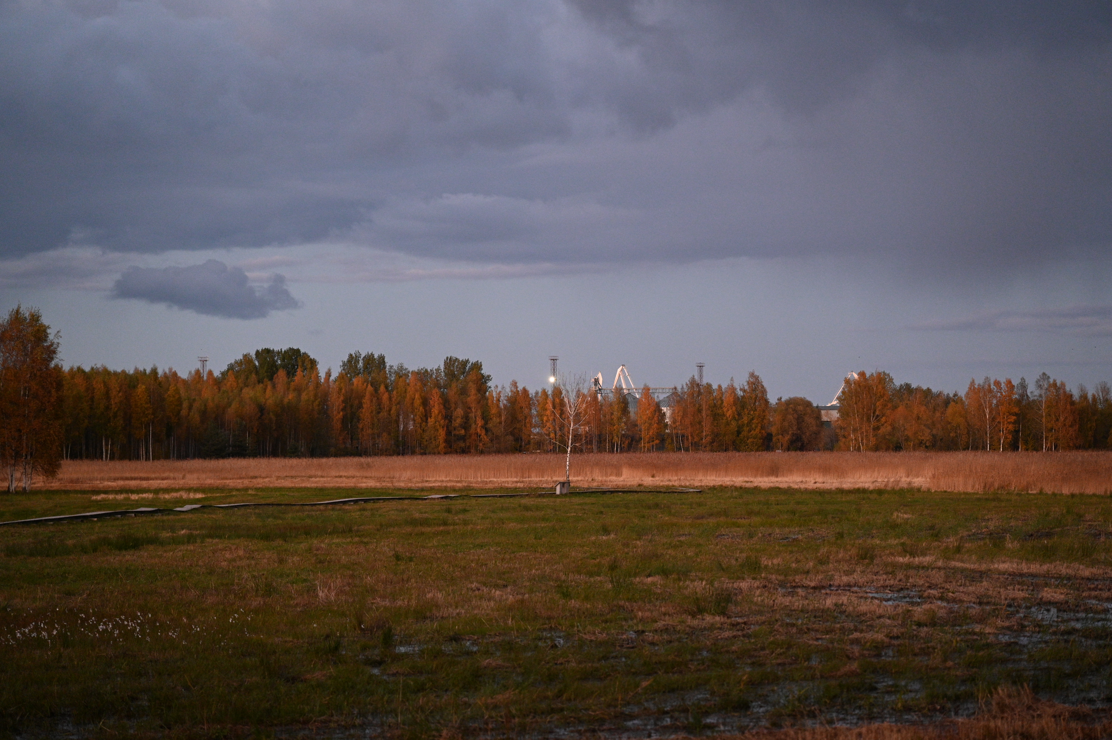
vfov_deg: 11.4
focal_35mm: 120
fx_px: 3704
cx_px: 556
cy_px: 370
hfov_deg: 17.1
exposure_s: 1/100
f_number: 4
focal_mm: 120
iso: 3600
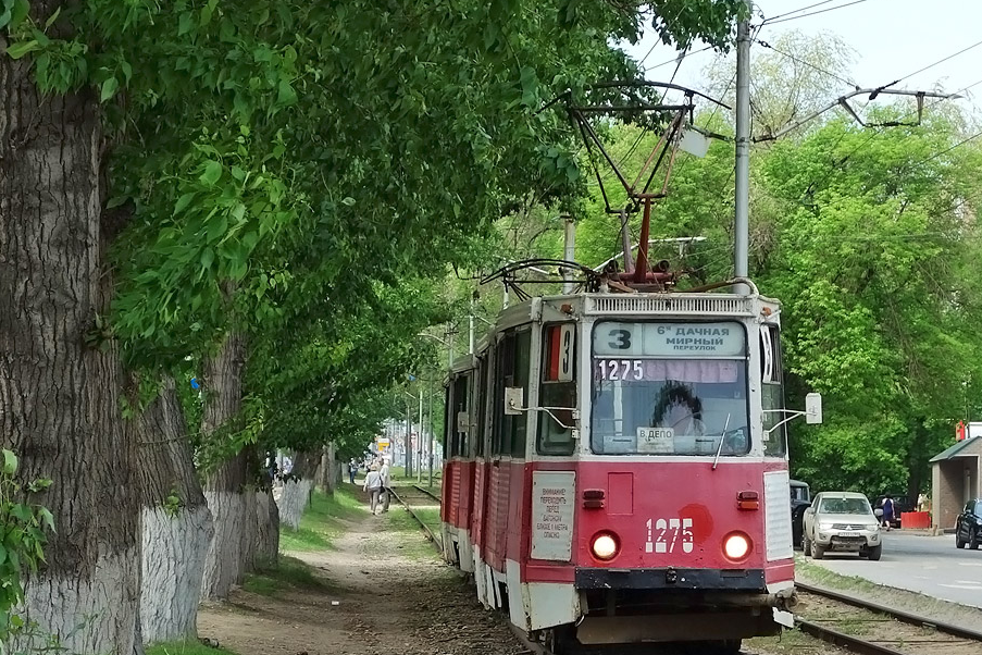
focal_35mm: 97
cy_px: 358
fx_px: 2646
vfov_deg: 14.1
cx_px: 624
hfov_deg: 21.0
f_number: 4
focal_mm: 27.22
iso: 200
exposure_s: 1/500
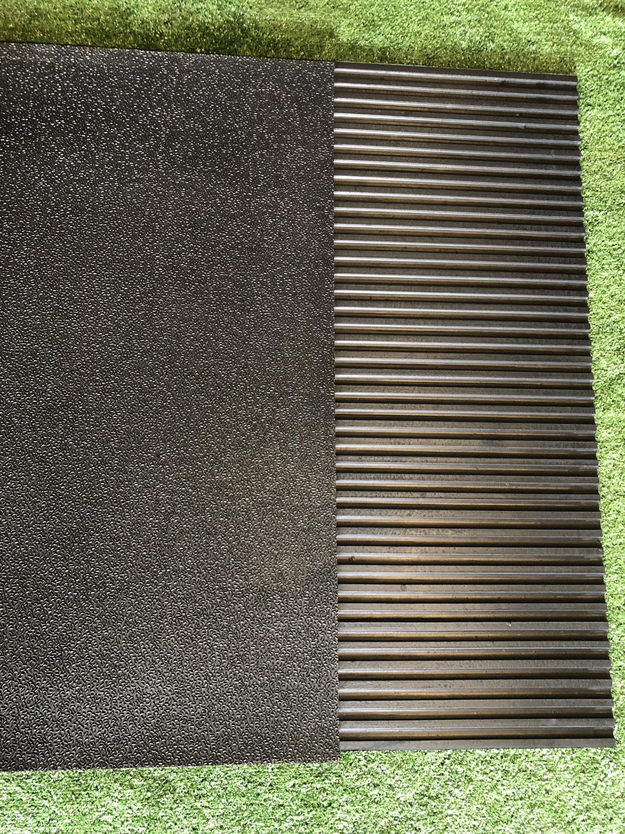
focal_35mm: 28
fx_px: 674
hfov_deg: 49.7
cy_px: 417
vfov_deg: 63.4
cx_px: 312
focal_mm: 4
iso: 100
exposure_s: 1/12
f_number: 1.8
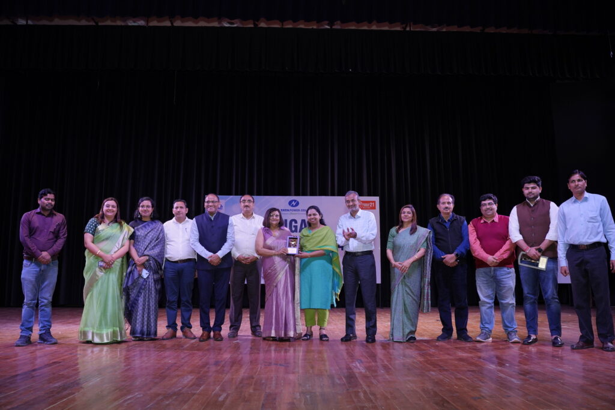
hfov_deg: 65.5
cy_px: 205
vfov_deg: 46.4
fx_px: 478
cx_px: 308
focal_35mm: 28
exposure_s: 1/160
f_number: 5.6
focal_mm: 28
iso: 1250
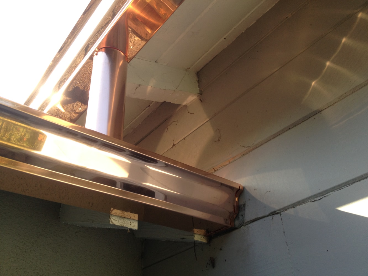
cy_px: 138
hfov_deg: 52.6
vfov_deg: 40.7
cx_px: 184
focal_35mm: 35
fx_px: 372
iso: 50
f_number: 2.4
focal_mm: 4.28
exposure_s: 1/242
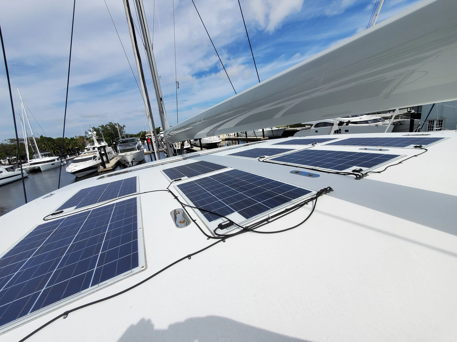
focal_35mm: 13
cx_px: 228
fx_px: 172
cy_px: 171
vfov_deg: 89.9
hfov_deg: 106.2
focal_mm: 1.8
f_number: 2.2
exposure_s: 1/1946
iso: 50
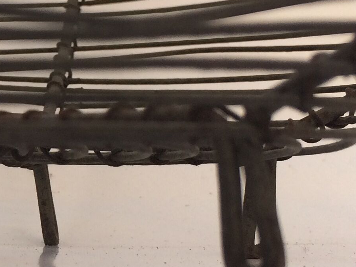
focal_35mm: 105
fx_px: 1080
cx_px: -68
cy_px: 121
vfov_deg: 14.1
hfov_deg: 17.8
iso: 32
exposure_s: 1/805
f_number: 2.2
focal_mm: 4.15
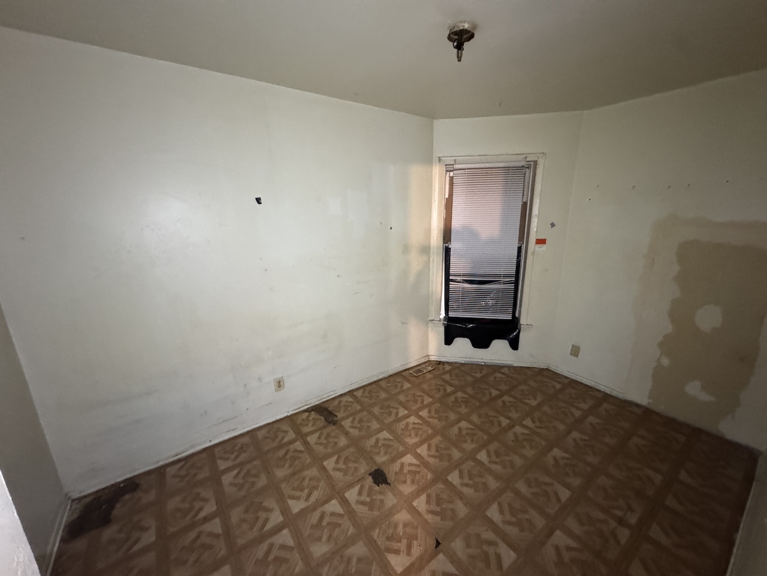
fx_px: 310
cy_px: 288
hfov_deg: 102.1
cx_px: 384
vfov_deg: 85.7
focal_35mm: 14
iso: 1250
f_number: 2.2
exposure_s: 1/60
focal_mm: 2.22
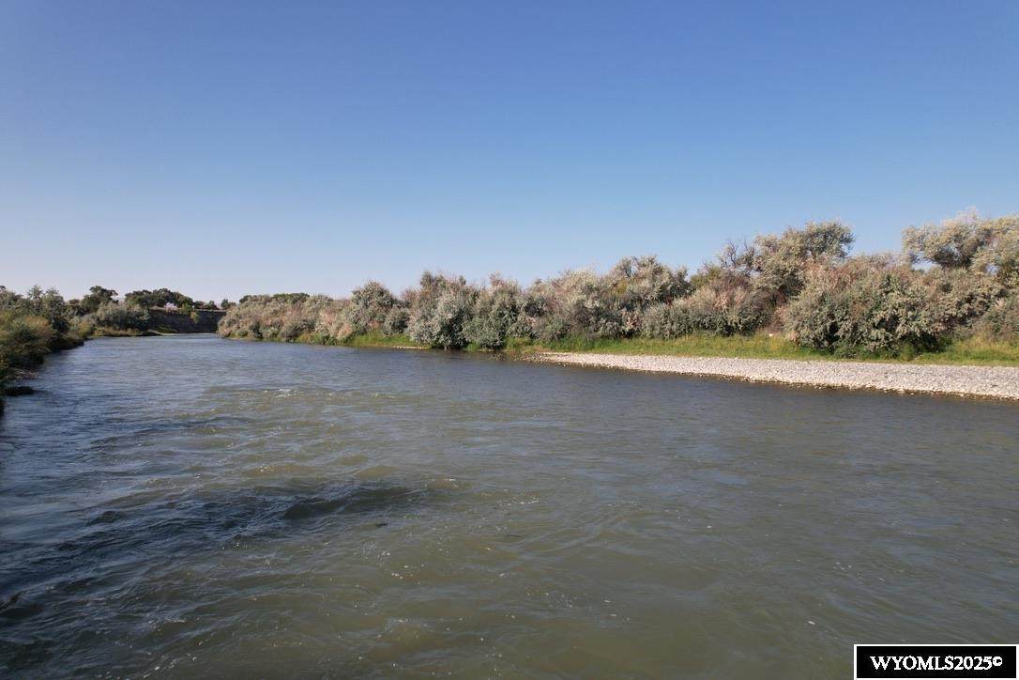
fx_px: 623
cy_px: 340
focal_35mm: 22
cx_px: 510
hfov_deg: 78.6
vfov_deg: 57.2
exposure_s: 1/80
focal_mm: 8.38
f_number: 2.8
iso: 100
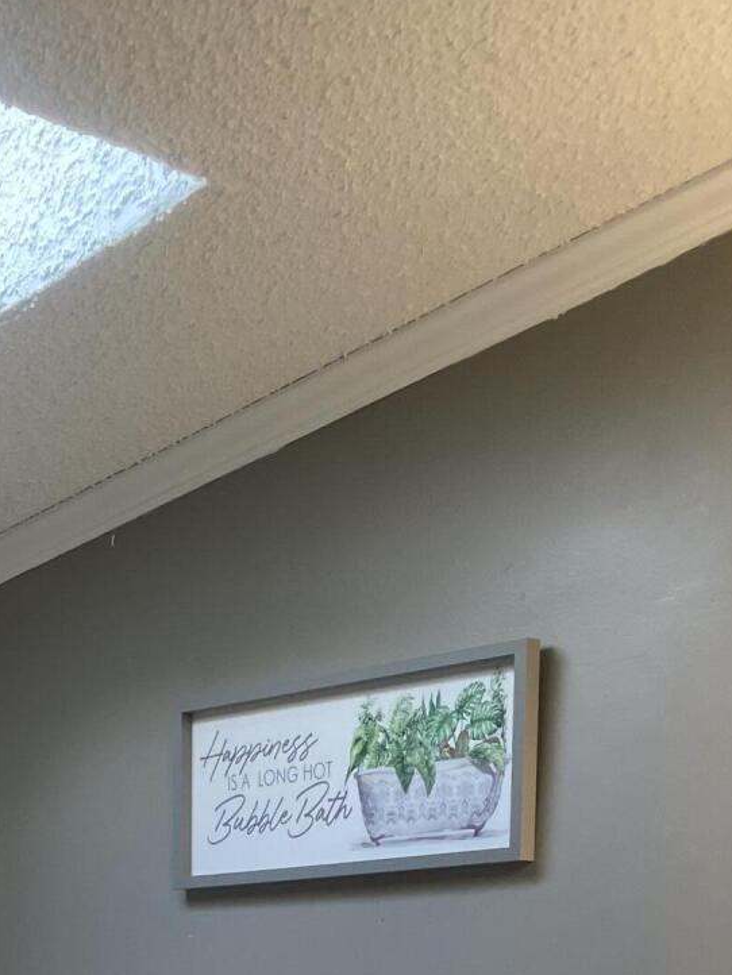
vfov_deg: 23.3
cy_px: 1337
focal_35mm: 72
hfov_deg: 19.6
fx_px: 2029
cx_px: -72
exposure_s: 1/120
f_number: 1.6
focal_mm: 4.2
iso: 100
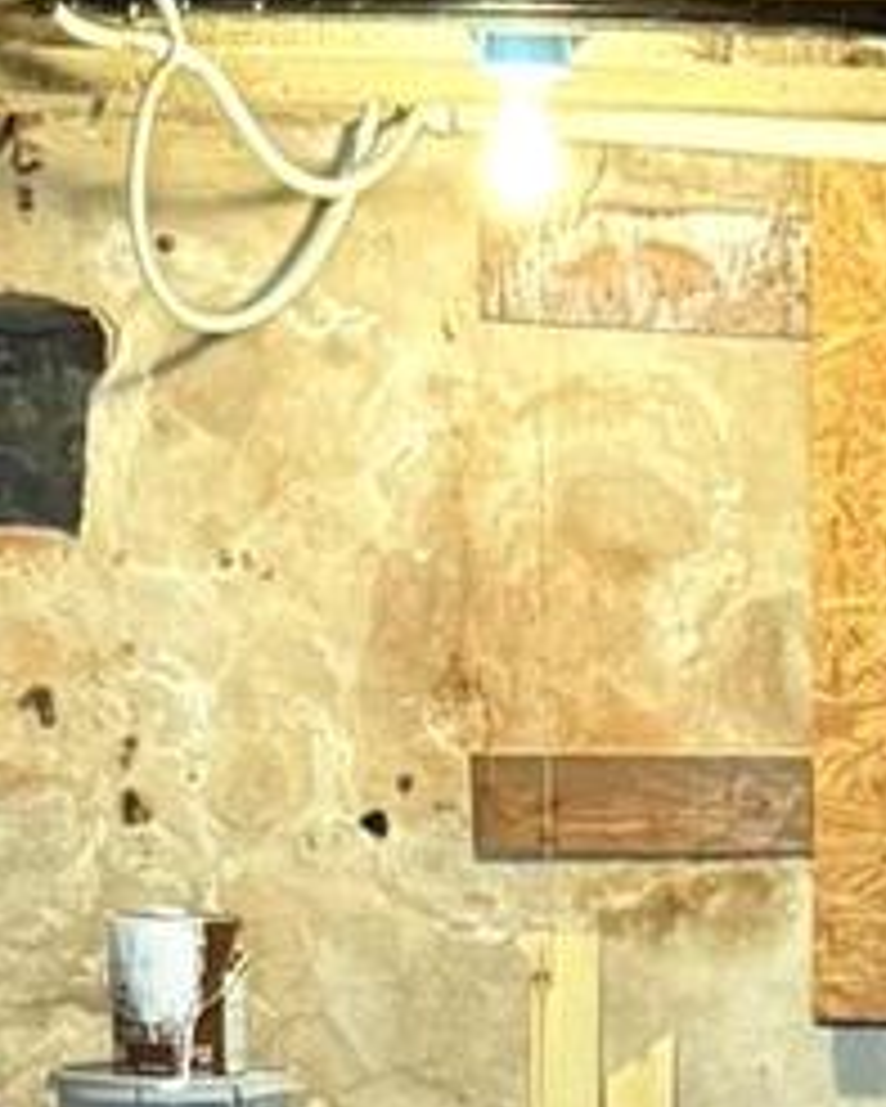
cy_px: 1917
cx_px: 931
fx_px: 4783
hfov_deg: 10.5
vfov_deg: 12.2
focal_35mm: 146
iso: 800
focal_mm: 6.76
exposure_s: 1/40
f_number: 1.78
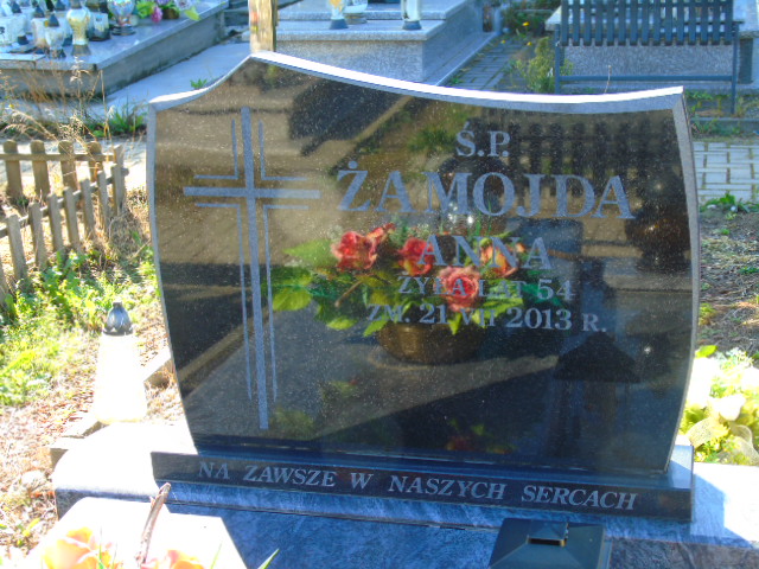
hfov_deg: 31.2
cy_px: 284
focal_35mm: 62
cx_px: 380
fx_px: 1359
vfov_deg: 23.7
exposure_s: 1/60
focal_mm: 11
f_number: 4.5
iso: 80
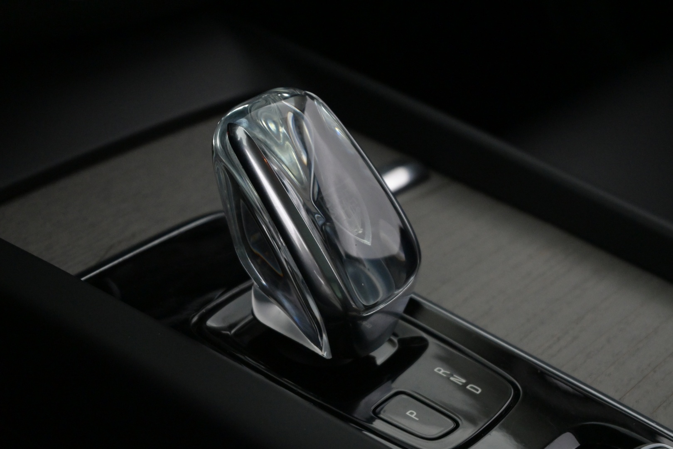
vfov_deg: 18.2
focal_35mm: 75
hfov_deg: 27.0
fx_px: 1402
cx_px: 336
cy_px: 224
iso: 4000
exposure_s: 1/80
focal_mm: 50
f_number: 6.3
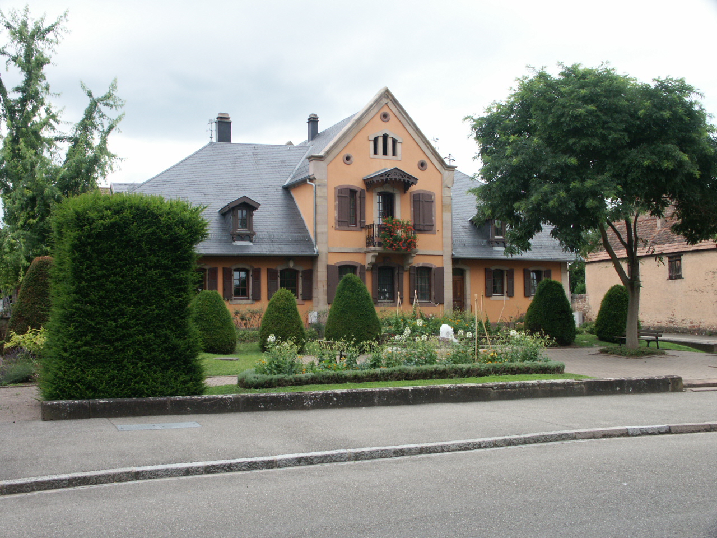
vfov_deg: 37.7
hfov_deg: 49.0
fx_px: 787
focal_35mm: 38
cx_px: 358
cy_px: 269
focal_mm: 9.76
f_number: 4.5
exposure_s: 1/250
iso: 100
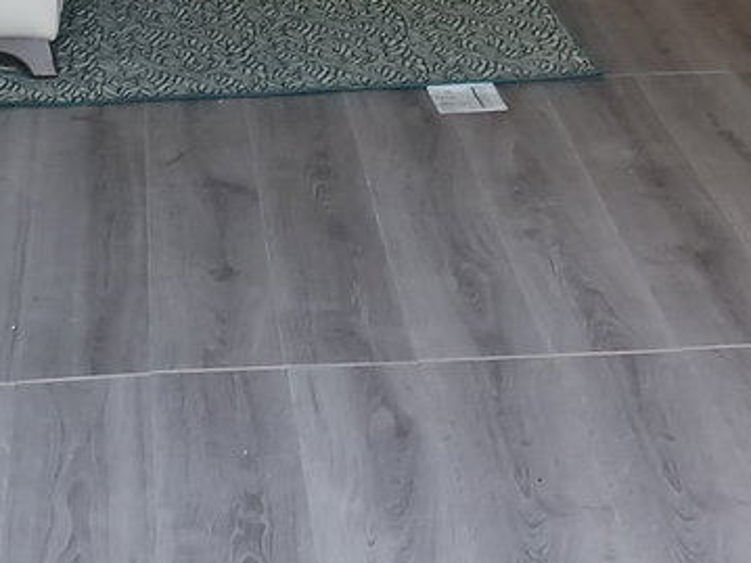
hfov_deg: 16.9
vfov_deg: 12.3
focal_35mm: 116
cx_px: 264
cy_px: -193
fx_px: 2516
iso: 100
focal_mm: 3.98
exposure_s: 1/50
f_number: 1.8
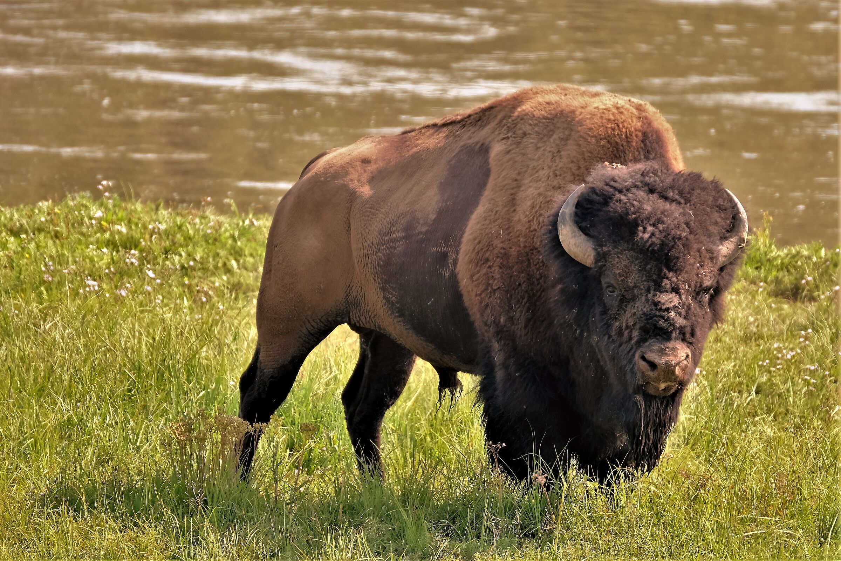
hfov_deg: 3.4
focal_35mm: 600
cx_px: 420
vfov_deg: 2.3
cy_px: 280
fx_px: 14016
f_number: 5.6
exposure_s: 1/160
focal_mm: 400
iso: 200
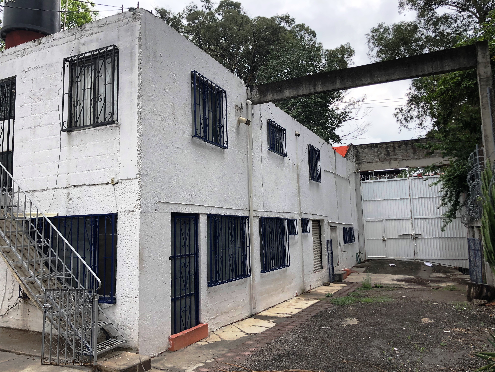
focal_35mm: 28
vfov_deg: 49.7
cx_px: 248
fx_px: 400
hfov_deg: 63.4
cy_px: 186
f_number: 1.8
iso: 20
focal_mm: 3.99
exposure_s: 1/615
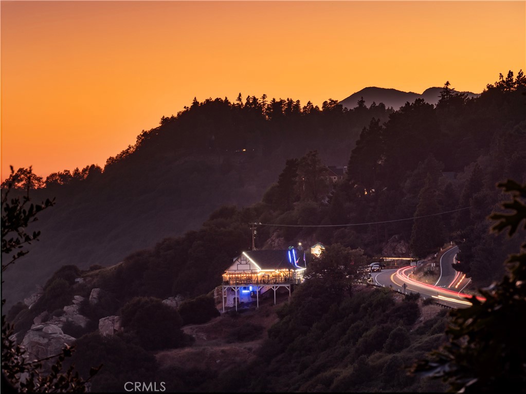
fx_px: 3297
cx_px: 263
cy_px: 197
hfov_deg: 9.1
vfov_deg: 6.8
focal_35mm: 217
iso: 100
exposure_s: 1/5
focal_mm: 100
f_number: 8
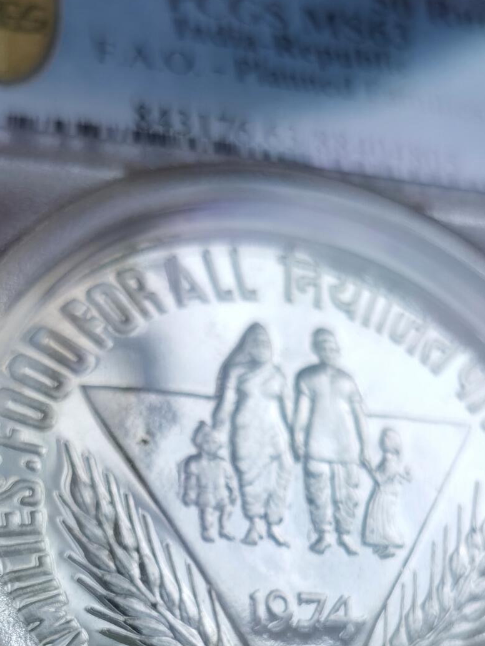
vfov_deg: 20.6
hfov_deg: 15.7
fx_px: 1755
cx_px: 271
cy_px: 534
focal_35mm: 94
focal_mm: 5.56
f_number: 16
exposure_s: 1/171
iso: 50
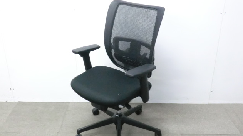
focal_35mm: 42
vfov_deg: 28.3
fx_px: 271
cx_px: 121
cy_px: 73
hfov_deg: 48.4
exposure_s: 1/25
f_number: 3.9
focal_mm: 6.9
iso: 800
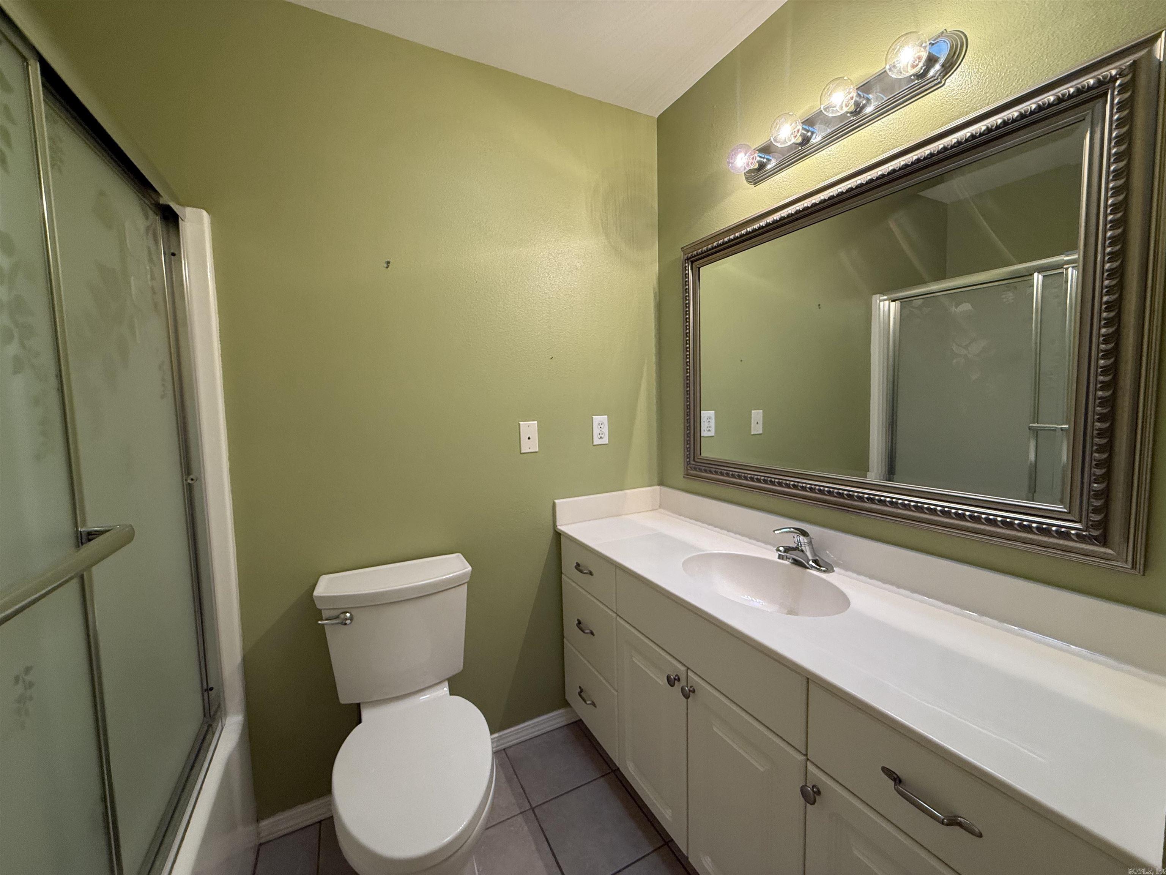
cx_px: 583
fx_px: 472
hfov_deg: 102.1
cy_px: 438
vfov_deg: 85.7
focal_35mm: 14
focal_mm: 2.22
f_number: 2.2
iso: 200
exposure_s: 1/120
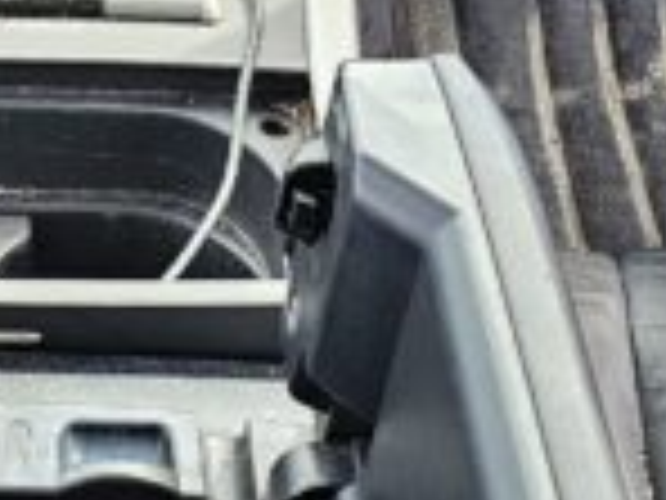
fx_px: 3059
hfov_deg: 12.1
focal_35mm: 159
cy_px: -41
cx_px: -202
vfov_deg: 9.3
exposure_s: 1/100
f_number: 1.7
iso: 40
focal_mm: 6.3
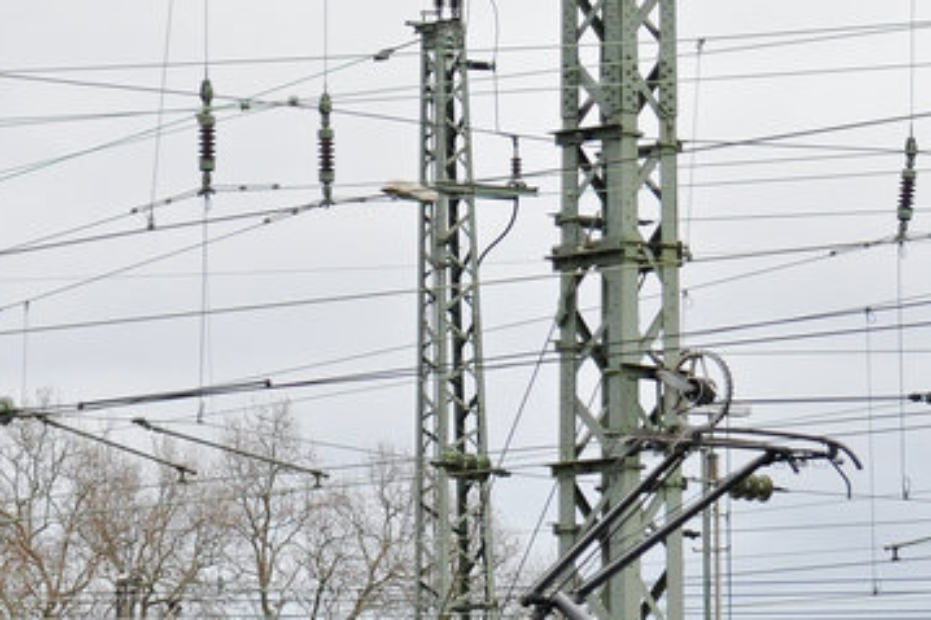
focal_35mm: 326
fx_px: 8418
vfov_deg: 4.2
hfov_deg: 6.3
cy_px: 611
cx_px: 399
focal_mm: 65
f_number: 3.2
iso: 400
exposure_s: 1/800
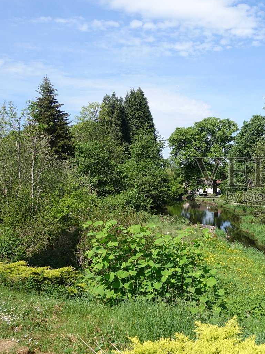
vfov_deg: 51.4
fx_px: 368
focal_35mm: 36
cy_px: 181
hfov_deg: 36.5
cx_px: 251
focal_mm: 8.8
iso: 125
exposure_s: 1/400
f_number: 5.6
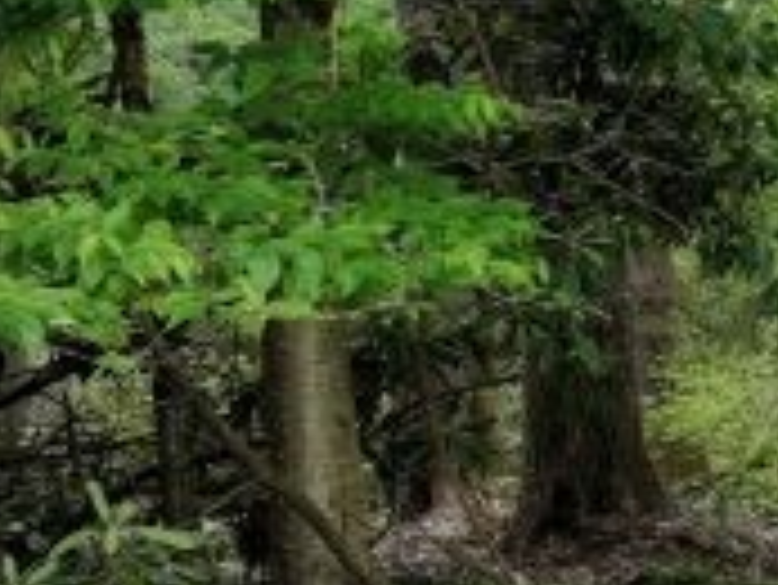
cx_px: 1578
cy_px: 317
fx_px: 3194
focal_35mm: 142
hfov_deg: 12.2
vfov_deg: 10.5
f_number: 2.8
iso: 230
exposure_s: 1/1000
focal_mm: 12.29
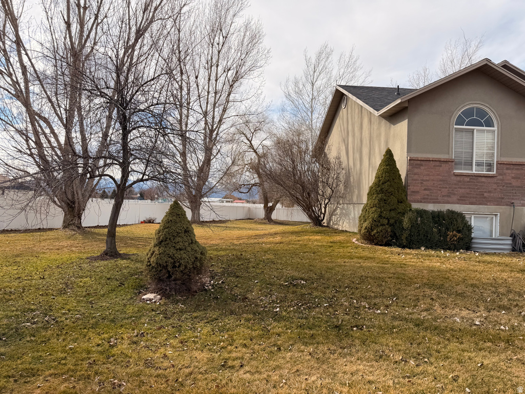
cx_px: 262
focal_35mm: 24
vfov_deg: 56.8
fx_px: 364
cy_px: 197
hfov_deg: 71.6
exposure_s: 1/4405
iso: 80
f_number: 1.78
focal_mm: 6.76
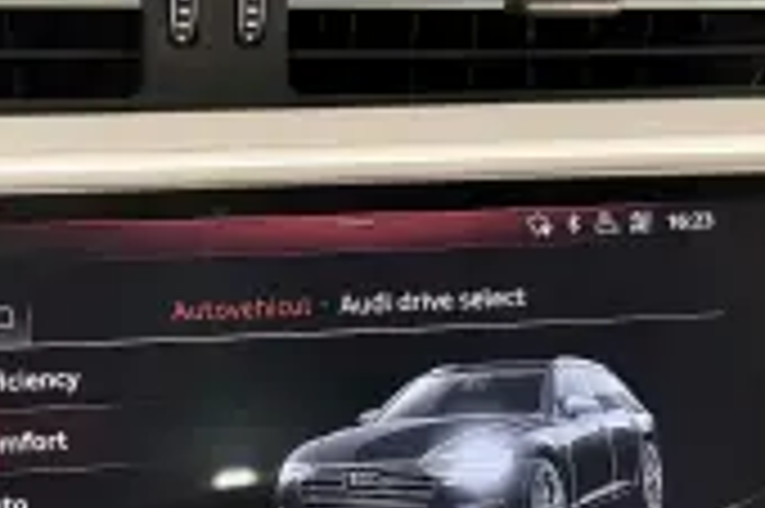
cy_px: 441
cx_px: 320
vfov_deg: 24.8
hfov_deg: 37.5
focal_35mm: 53
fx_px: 1125
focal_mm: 6.76
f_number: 1.78
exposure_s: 1/38
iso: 800
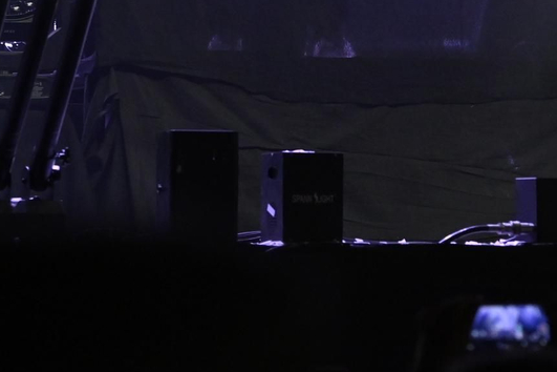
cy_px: -87
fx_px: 8037
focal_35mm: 520
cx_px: 334
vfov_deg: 2.6
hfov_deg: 4.0
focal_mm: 115
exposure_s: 1/200
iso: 2500
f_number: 5
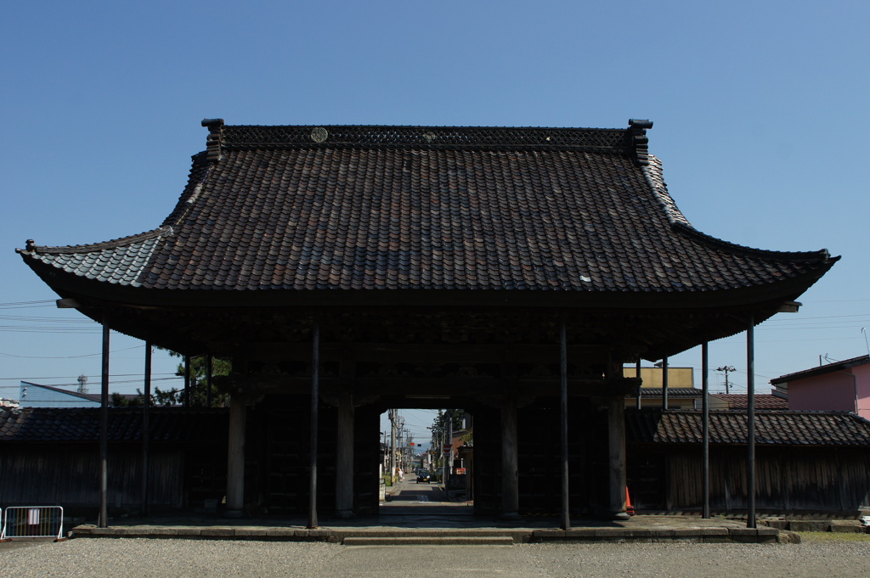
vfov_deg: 36.8
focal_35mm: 36
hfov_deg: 53.2
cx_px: 435
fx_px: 869
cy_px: 289
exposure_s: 1/800
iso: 200
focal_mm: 24
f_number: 8
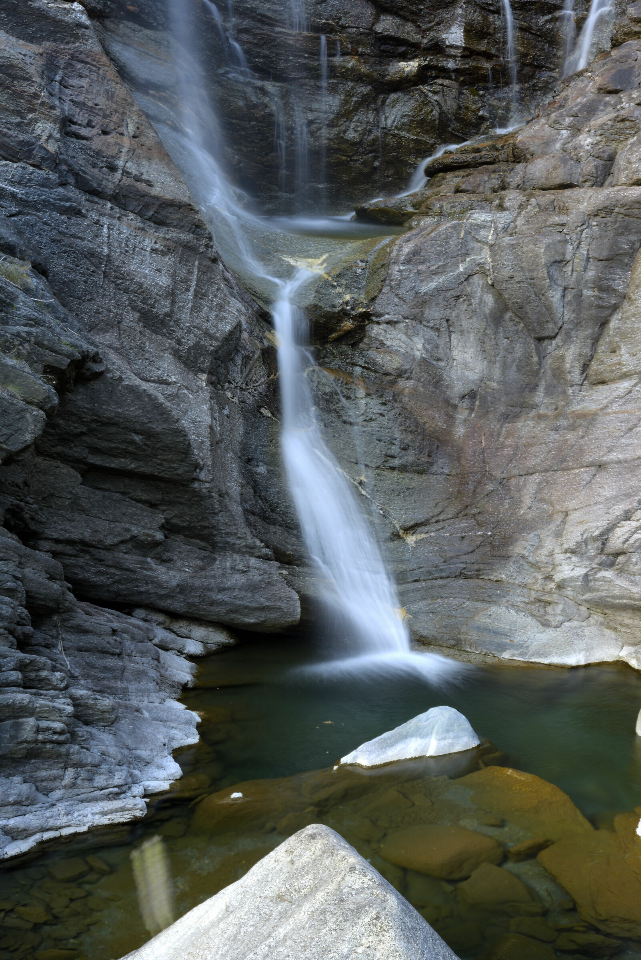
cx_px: 320
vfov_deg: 33.4
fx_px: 1601
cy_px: 480
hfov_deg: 22.6
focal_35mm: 60
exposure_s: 1.6
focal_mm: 60
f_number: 32
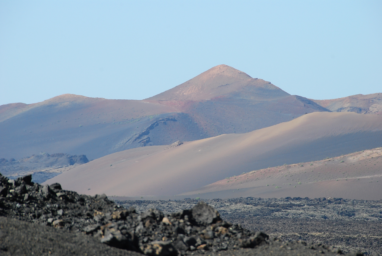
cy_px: 128
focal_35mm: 300
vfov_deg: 4.6
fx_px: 3186
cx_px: 191
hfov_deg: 6.9
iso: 400
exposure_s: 1/400
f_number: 11
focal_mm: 200
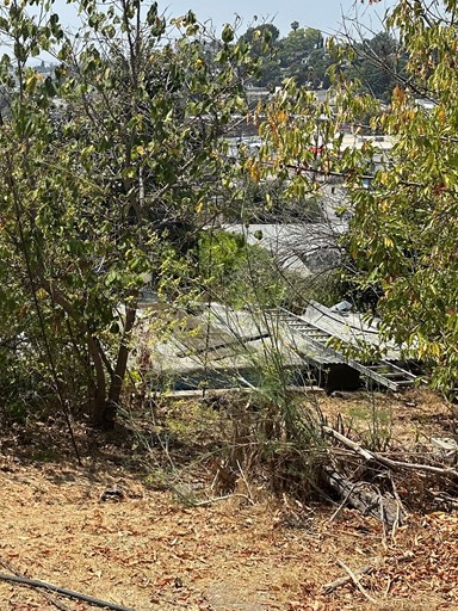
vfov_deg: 39.6
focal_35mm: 48
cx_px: -86
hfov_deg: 26.9
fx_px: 847
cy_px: 260
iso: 80
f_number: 1.78
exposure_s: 1/4184
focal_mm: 6.86
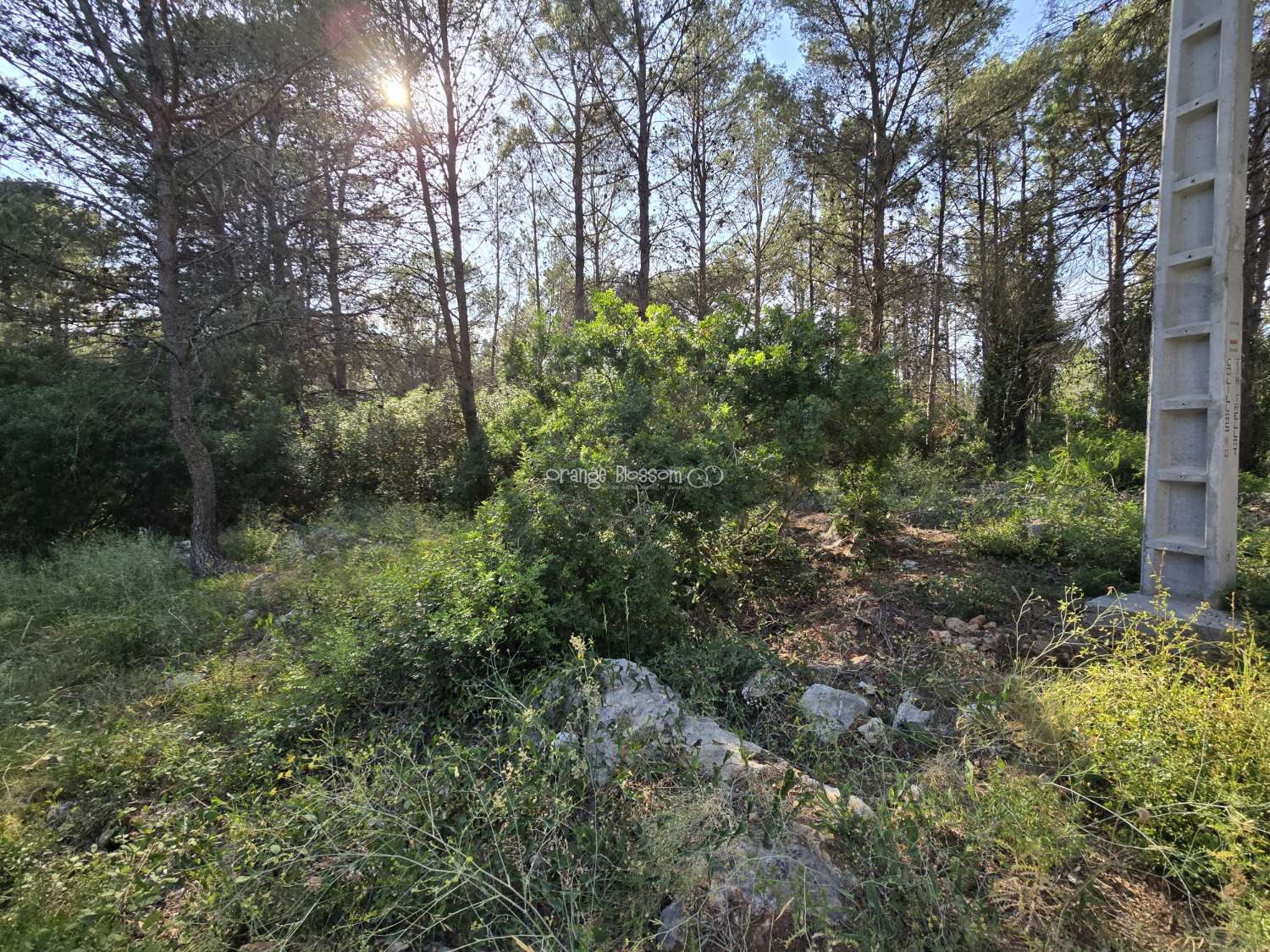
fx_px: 477
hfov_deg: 106.2
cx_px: 635
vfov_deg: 89.9
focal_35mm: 13
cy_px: 476
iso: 50
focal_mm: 2.2
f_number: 2.2
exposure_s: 1/526
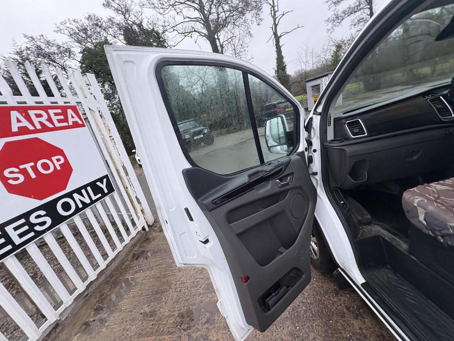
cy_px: 170
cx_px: 227
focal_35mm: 14
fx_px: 184
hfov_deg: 102.1
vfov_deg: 85.7
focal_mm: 2.22
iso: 250
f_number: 2.2
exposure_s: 1/63
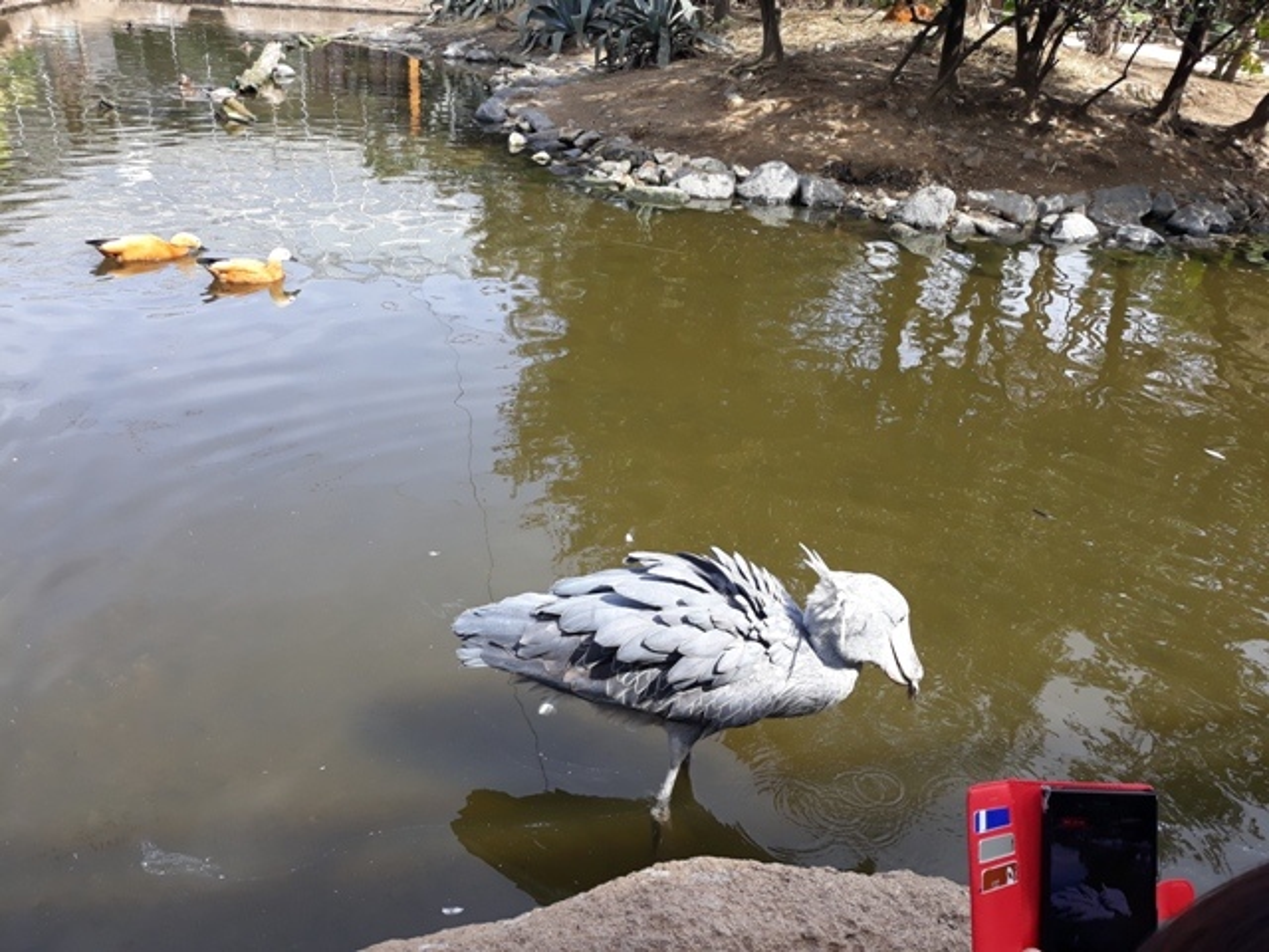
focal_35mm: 27
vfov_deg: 51.4
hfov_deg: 65.3
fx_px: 990
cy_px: 476
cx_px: 634
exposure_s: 1/376
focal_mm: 3.71
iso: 40
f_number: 1.7
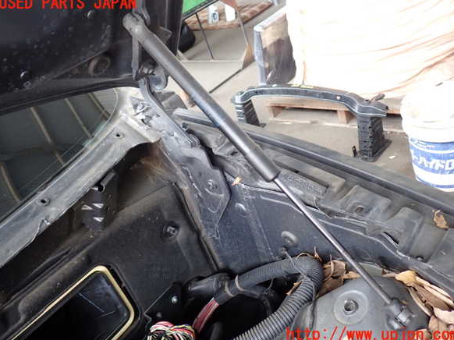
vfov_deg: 42.9
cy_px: 169
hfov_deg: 55.4
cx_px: 229
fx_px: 433
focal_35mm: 33
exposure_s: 1/40
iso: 200
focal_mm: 5.79
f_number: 2.4
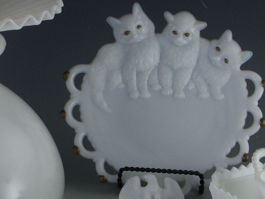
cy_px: 147
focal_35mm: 169
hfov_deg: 11.7
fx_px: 1293
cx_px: 80
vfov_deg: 8.8
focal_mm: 17.93
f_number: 4.5
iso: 100
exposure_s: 1/125
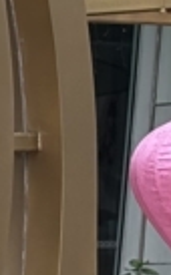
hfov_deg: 2.6
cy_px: 377
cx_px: -573
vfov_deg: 4.3
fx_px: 3628
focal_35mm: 484
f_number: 1.6
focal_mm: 5.96
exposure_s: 1/615
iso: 32
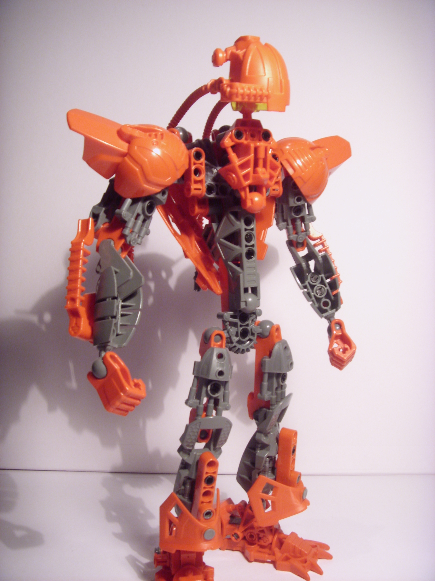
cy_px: 290
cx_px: 218
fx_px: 519
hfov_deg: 45.4
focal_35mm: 31
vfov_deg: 58.4
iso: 300
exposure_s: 1/14
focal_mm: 6.3
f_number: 3.5
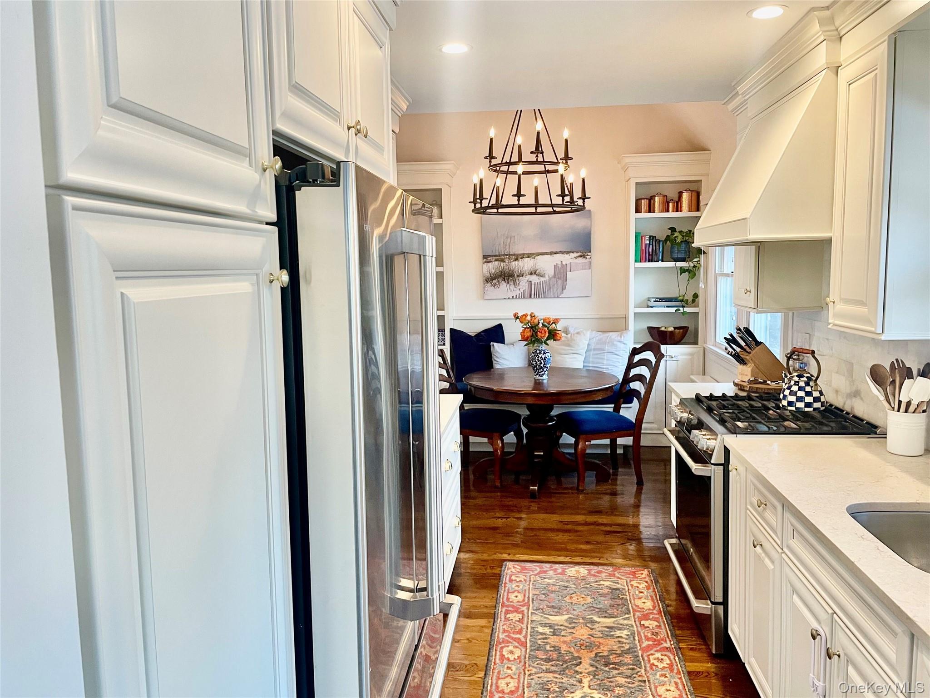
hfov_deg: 67.3
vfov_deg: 53.1
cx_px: 465
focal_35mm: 26
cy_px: 349
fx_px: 699
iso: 100
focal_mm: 4.2
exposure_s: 1/60
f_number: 1.6
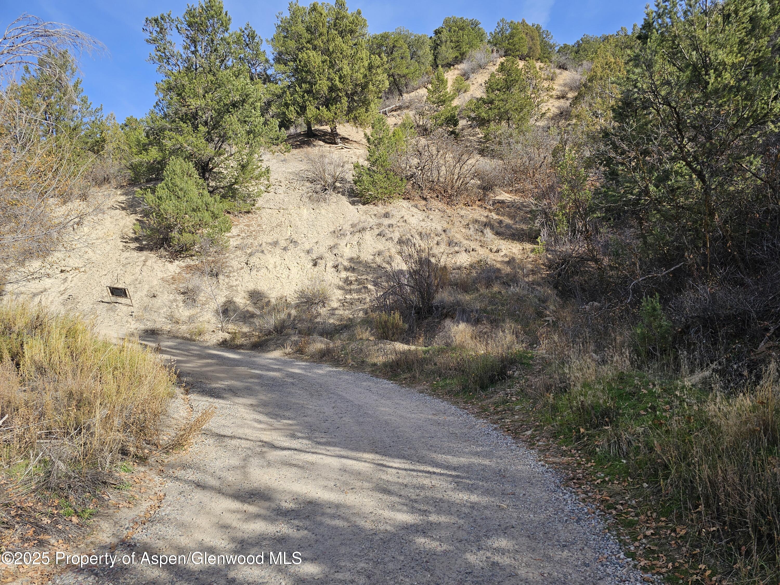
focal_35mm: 23
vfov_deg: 58.9
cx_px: 390
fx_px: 518
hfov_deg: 73.9
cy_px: 292
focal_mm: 6.3
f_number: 1.7
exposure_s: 1/461
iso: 10
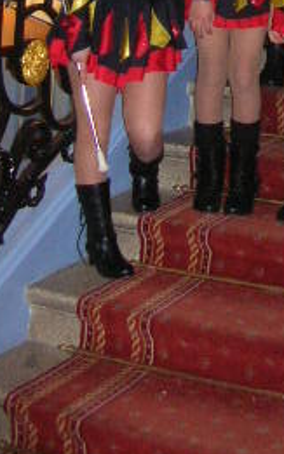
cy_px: -80
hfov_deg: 13.9
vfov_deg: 21.3
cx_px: 352
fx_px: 1128
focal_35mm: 91
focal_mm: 5.8
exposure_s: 1/60.1
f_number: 2.8
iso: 200
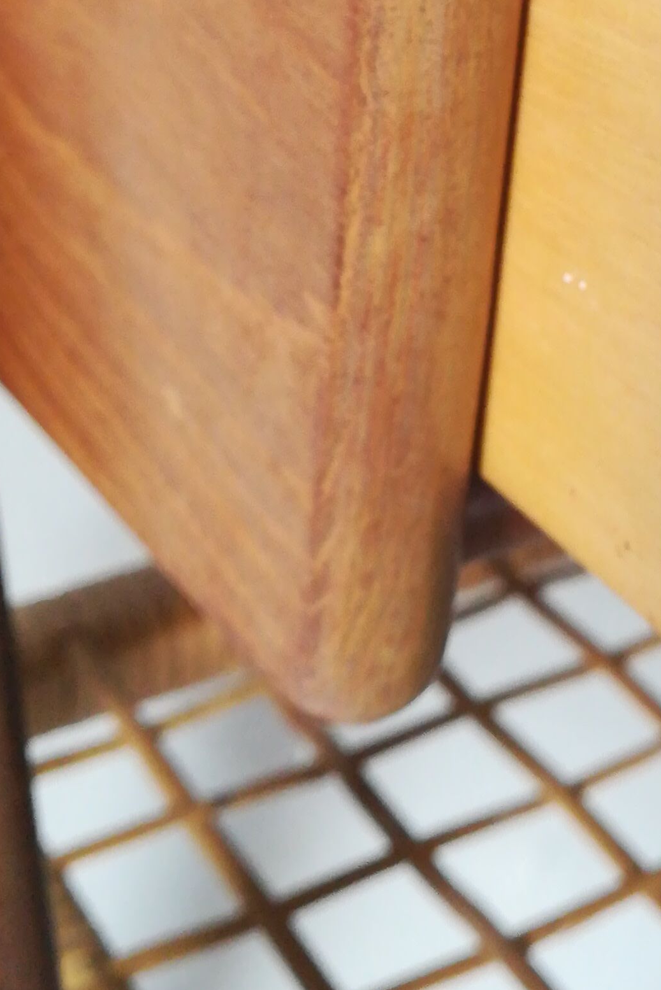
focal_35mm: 69
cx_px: 761
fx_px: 1900
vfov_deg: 27.7
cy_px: 29
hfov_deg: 18.8
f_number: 2.2
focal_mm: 3.83
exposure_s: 1/33.3
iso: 250
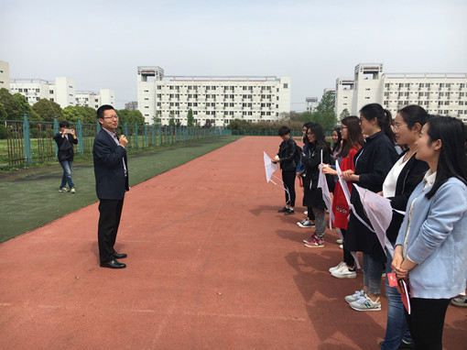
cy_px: 175
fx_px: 391
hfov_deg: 61.7
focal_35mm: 29
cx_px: 234
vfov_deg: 48.2
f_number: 2.2
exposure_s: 1/1709
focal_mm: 4.15
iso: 25
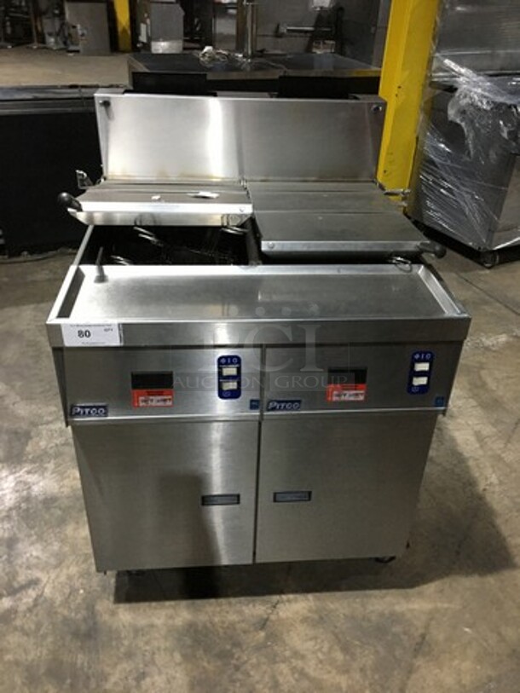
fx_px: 581
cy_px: 346
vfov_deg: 61.7
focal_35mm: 29
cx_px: 260
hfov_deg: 48.2
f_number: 2.2
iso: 100
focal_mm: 4.15
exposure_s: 1/8
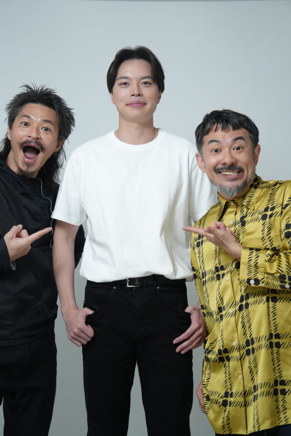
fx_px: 776
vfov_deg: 31.4
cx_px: 146
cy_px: 218
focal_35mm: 64
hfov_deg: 21.2
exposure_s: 1/125
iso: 500
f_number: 5
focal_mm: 64
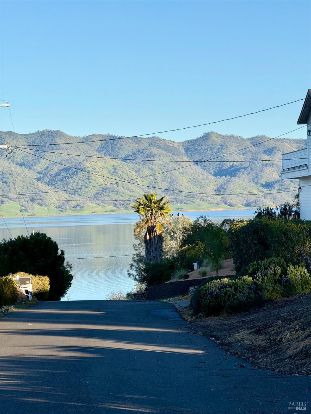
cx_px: 156
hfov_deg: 12.3
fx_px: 1437
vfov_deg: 16.4
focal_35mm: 120
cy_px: 207
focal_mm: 15.66
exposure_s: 1/1271
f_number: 2.8
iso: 50
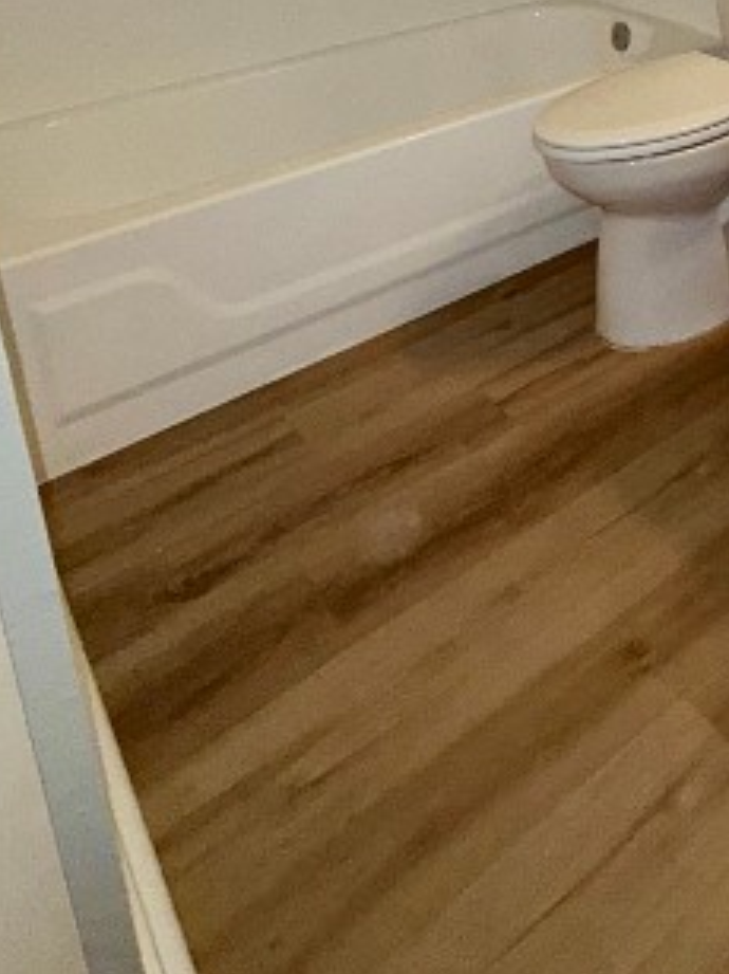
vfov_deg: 43.1
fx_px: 983
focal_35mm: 35
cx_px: 834
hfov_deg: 34.2
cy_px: -54
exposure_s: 1/60
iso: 160
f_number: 2.2
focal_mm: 2.22
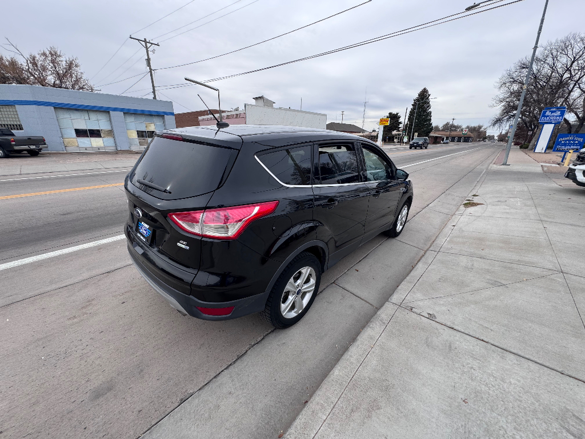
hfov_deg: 102.1
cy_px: 220
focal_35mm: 14
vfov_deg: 85.7
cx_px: 292
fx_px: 237
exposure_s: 1/313
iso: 40
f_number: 2.2
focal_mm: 2.22
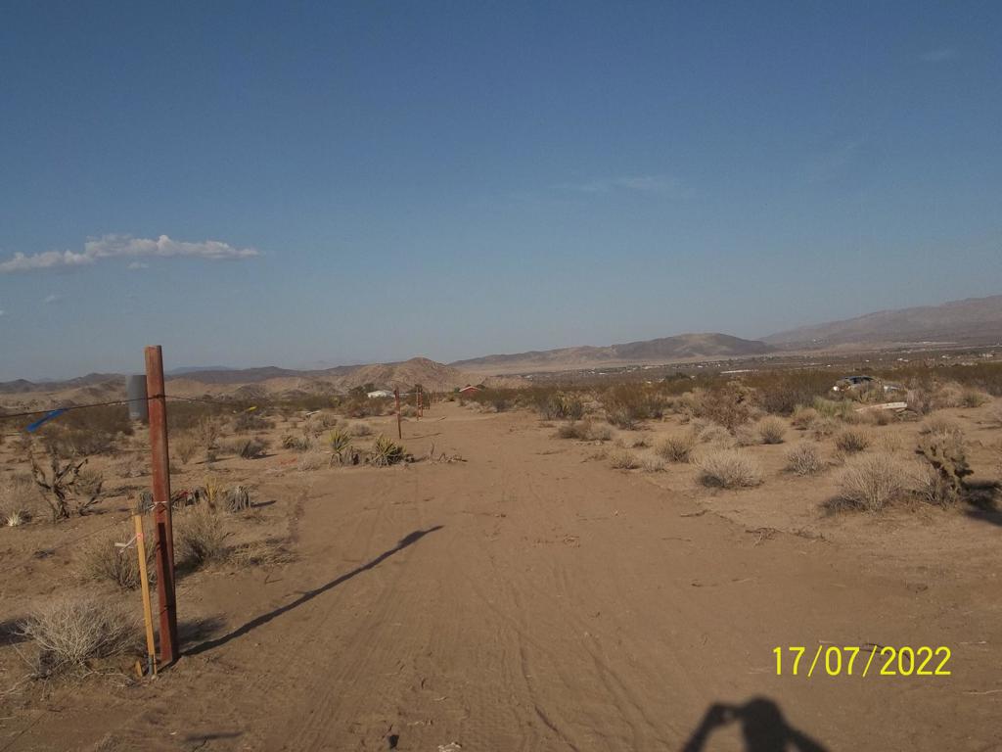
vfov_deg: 38.7
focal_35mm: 37
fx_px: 1071
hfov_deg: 50.1
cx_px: 501
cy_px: 376
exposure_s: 1/320
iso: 80
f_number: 10.1
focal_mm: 6.6
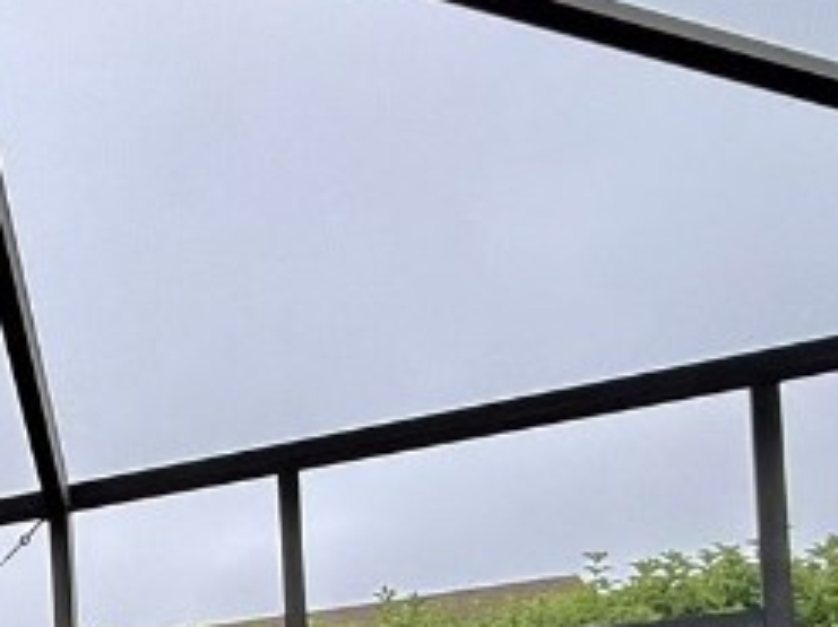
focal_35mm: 58
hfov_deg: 22.1
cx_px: -631
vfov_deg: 21.4
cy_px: 929
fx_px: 1403
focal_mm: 2.22
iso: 80
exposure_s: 1/99
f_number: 2.2
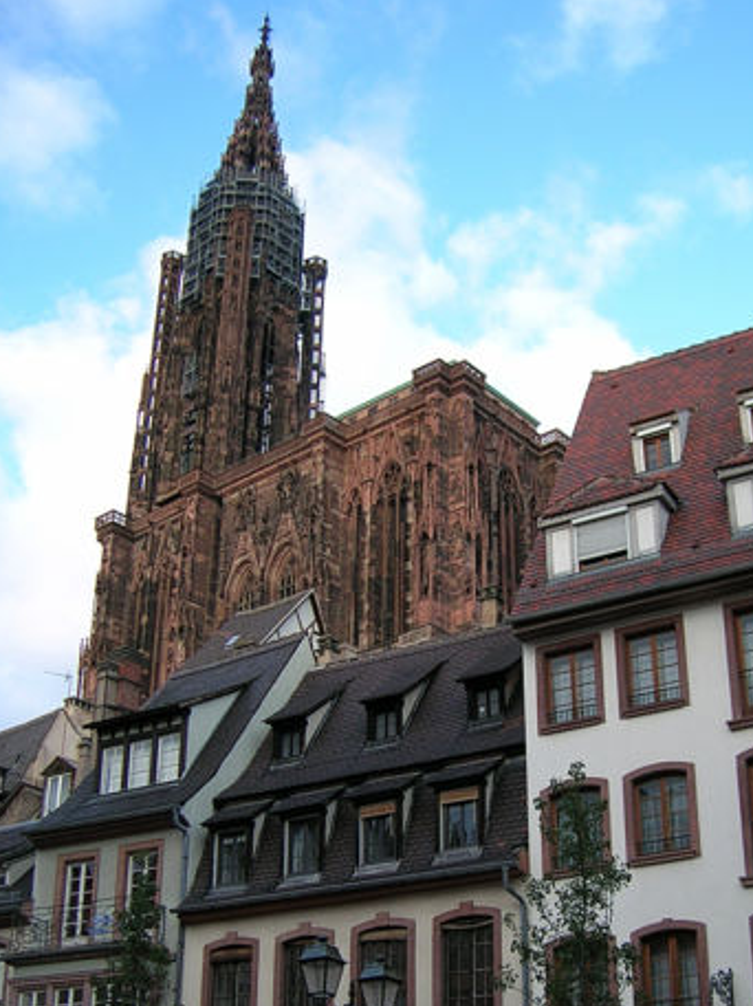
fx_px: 1336
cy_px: 654
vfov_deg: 40.9
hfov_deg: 31.4
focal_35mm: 46
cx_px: 451
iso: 50
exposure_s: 1/198
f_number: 2.8
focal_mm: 5.4
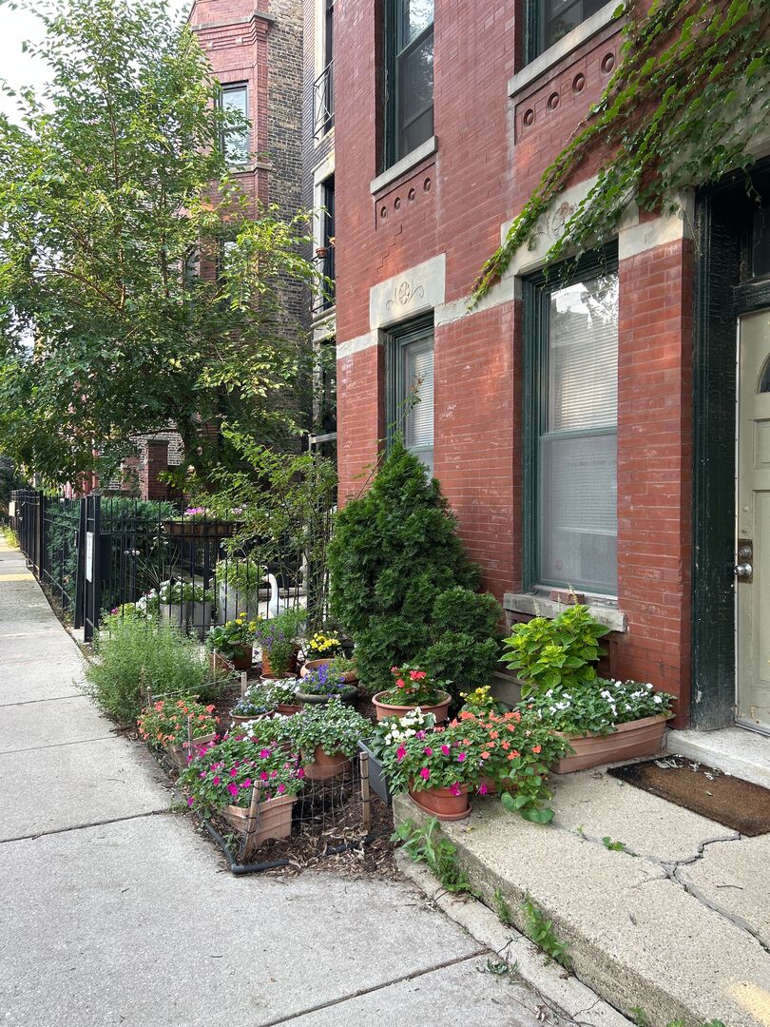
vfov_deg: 67.3
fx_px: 771
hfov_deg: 53.1
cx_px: 385
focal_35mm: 26
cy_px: 514
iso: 40
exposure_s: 1/180
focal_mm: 5.7
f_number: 1.5
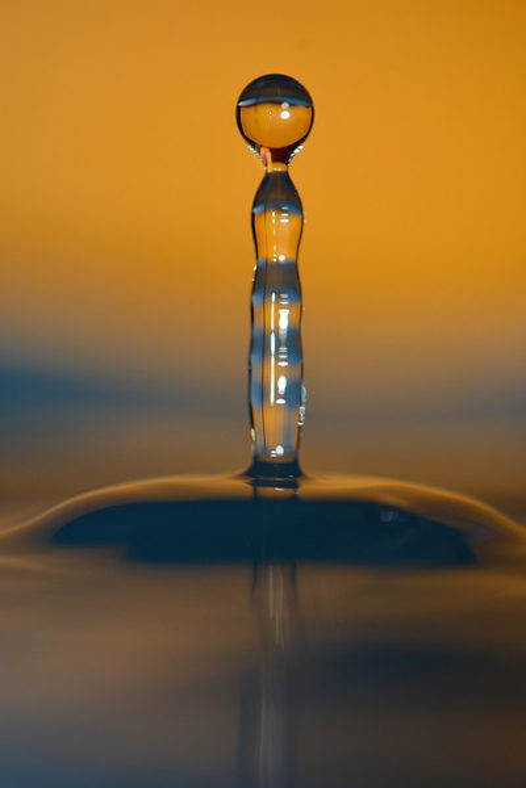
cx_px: 263
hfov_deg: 10.8
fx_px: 2794
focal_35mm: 128
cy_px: 394
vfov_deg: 16.1
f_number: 4.2
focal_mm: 85
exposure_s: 1/200
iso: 200
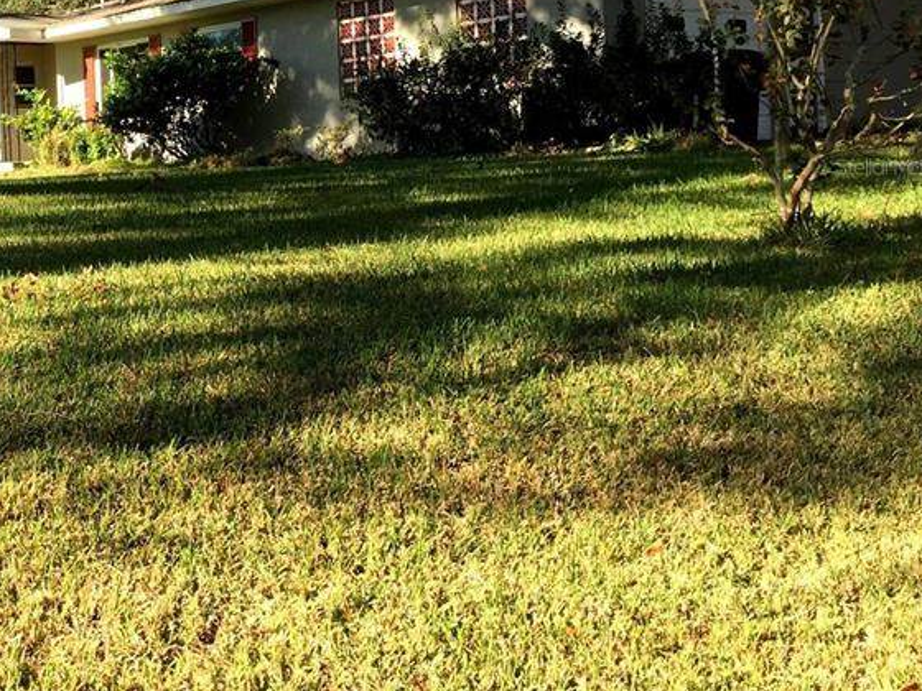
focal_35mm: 53
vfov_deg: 27.1
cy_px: 166
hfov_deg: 34.2
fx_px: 1412
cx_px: 92
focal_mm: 4.15
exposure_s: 1/565
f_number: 2.2
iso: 32
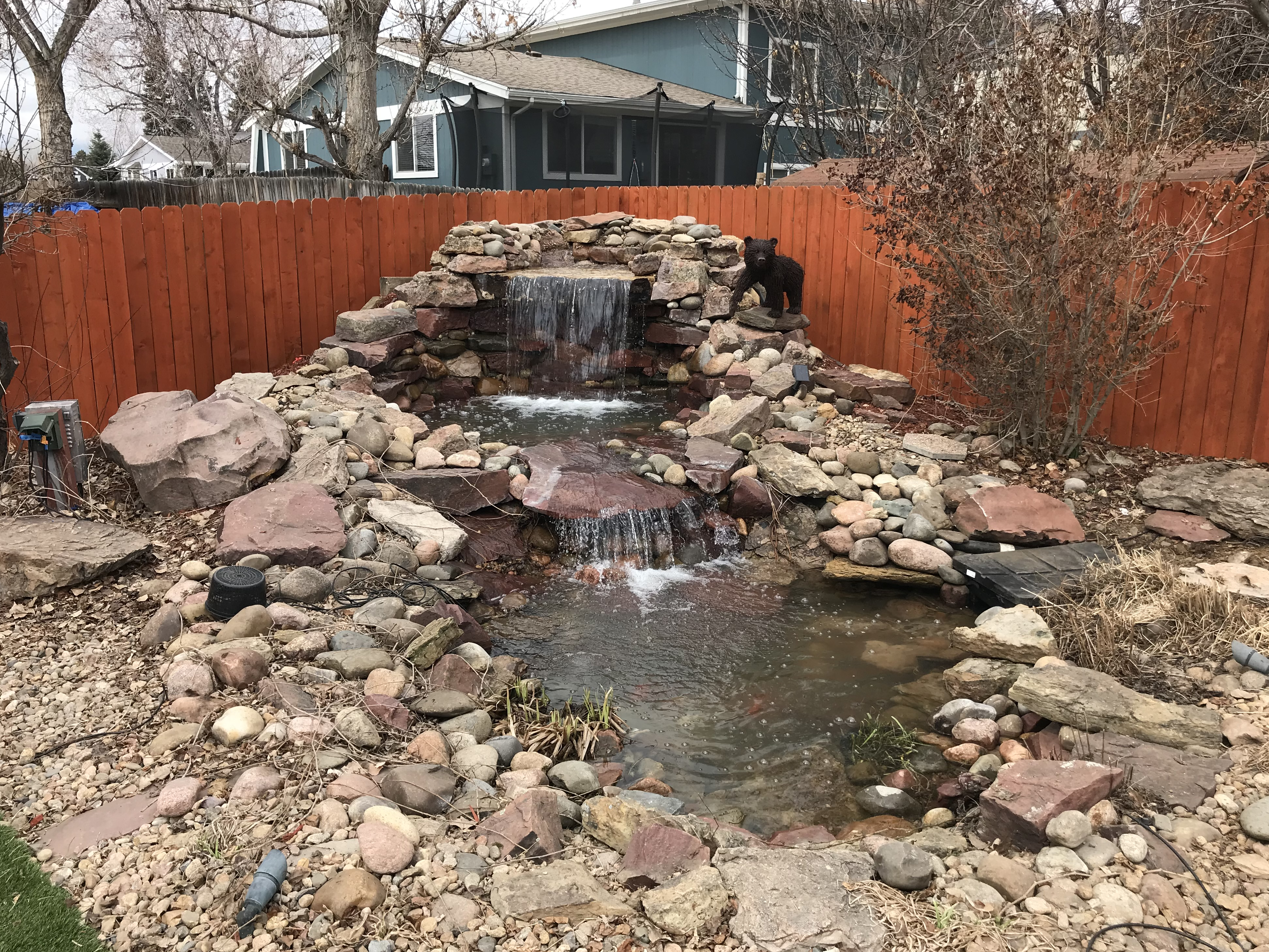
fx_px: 1063
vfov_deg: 48.2
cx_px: 621
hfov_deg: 61.7
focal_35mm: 29
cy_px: 476
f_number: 1.8
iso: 20
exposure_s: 1/791
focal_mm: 3.99
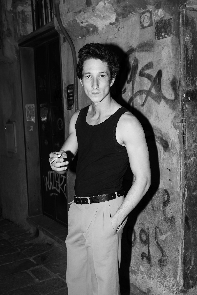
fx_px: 337
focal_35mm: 41
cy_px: 148
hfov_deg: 32.6
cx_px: 98
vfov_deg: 47.4
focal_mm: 27.4
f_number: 5
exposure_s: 1/125
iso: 640
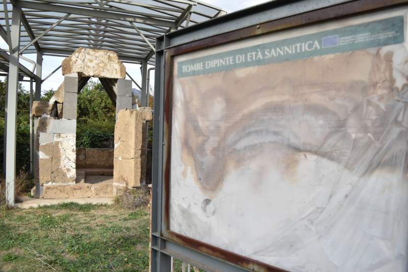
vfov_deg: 47.9
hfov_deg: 67.4
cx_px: 204
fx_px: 306
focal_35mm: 27
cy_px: 136
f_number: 4.5
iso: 800
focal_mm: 18
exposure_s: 1/2500
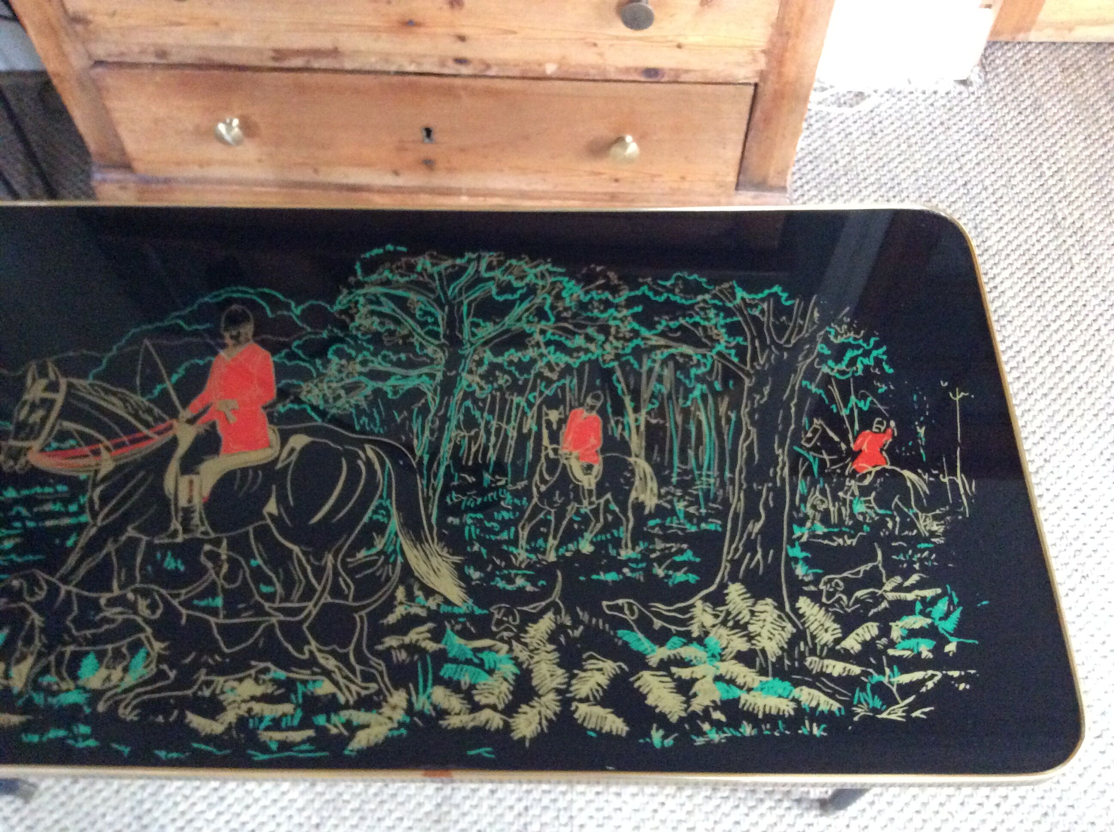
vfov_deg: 44.1
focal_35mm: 32
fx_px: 1028
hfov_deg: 56.9
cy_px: 416
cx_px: 557
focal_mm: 3.3
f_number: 2.4
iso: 500
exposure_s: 1/17
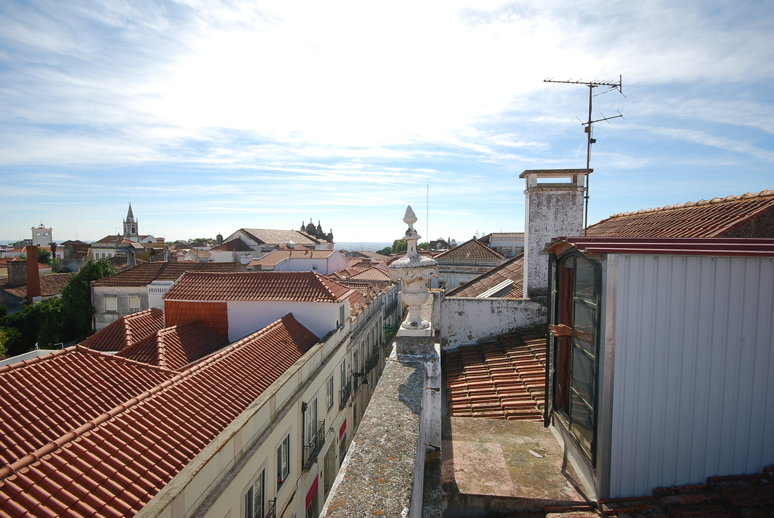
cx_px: 387
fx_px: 371
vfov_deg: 69.8
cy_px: 259
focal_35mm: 17
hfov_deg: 92.4
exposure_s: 1/200
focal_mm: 11.5
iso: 100
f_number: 9
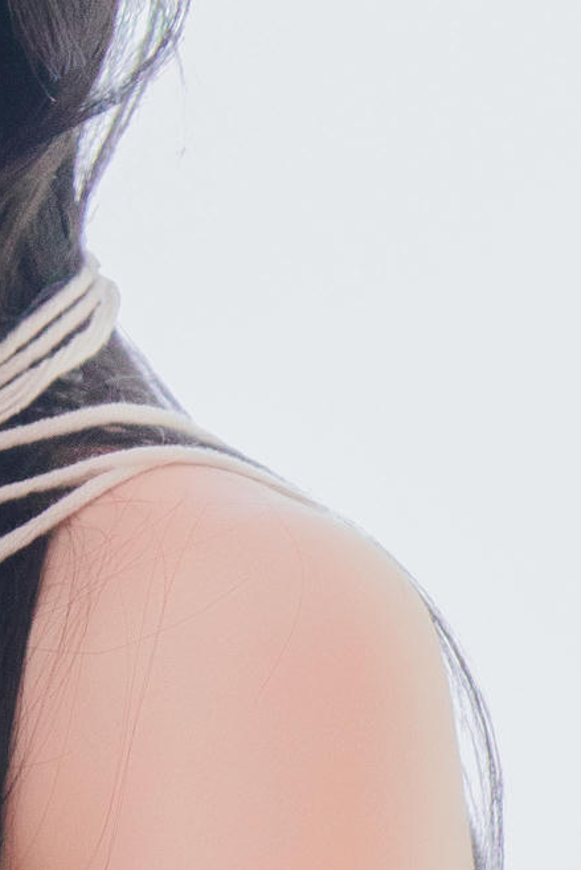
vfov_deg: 4.8
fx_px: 10234
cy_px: 1581
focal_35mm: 423
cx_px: -71
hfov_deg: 3.2
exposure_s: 1/125
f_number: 5.6
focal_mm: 70
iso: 1600
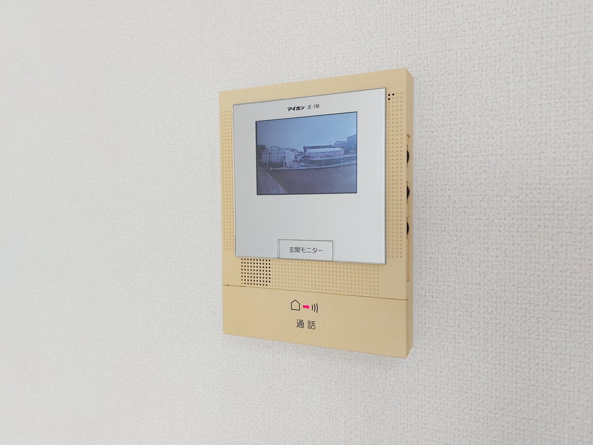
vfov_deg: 56.8
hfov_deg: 71.6
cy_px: 222
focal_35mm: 24
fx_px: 411
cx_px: 296
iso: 25
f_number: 1.8
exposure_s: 1/40
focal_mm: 5.23
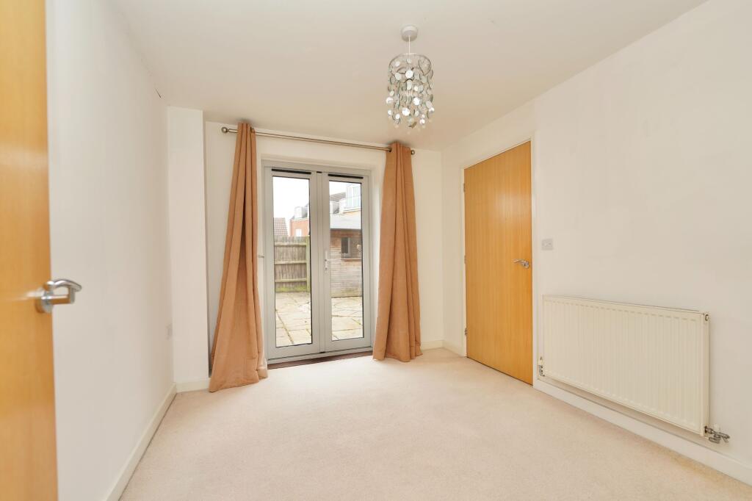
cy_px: 250
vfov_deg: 81.2
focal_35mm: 14
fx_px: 292
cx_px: 376
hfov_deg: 104.3
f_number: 4
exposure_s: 1/160
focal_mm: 14
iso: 320
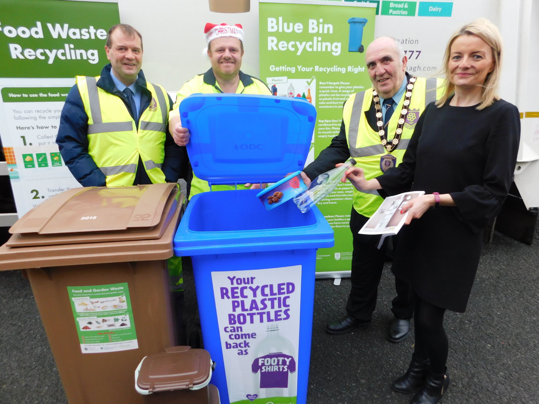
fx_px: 358
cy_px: 202
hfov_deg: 73.9
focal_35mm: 23
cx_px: 270
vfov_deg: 58.9
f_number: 3
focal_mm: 4
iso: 180
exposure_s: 1/30
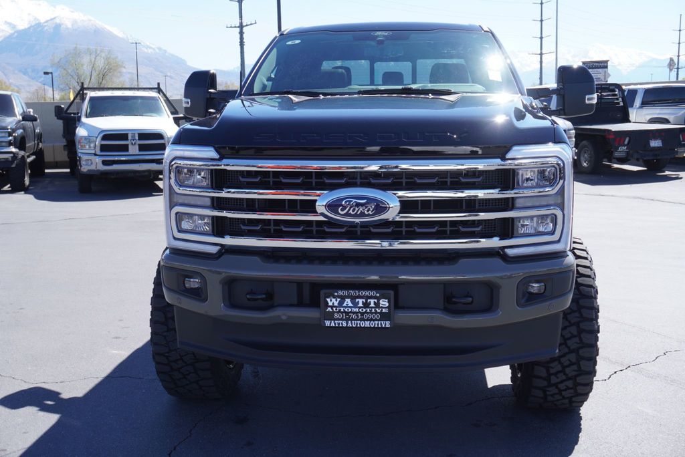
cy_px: 228
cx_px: 342
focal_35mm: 40
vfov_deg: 33.1
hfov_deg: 47.9
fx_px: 771
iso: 100
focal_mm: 27
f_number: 7.1
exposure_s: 1/160
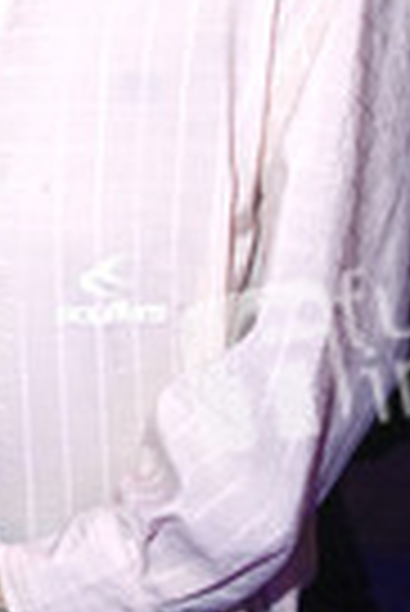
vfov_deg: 21.4
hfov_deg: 14.4
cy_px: 122
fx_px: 1602
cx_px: 0
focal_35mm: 94
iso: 1250
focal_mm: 32
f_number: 5.6
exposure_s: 1/100
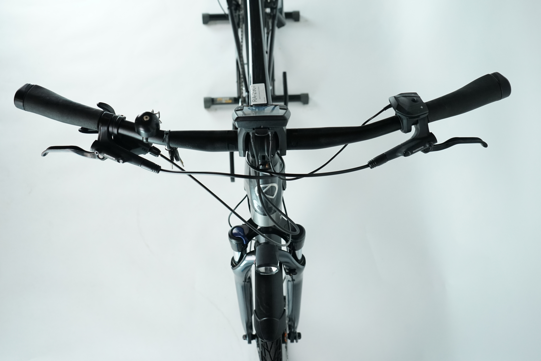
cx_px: 270
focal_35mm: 35
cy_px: 180
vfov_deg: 37.9
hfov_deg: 54.4
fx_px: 526
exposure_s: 1/200
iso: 2000
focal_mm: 35
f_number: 5
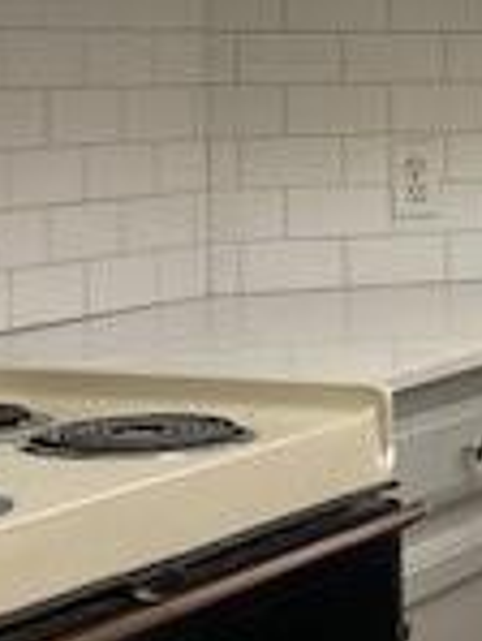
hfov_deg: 11.5
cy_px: 194
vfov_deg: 16.4
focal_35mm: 120
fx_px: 2225
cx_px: 874
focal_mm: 3.99
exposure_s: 1/60
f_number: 1.8
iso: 160
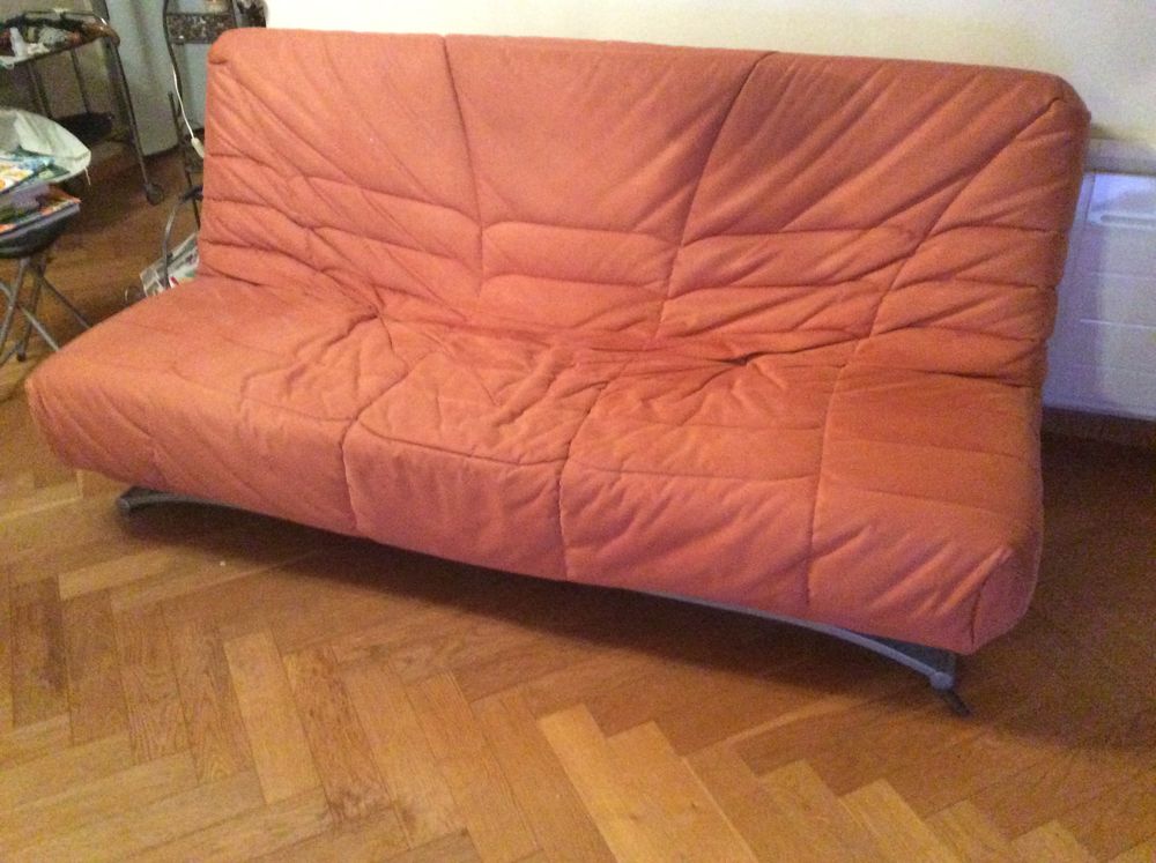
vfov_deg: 44.1
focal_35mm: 32
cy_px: 432
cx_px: 578
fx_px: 1067
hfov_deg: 56.9
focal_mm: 3.3
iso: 640
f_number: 2.4
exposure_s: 1/17
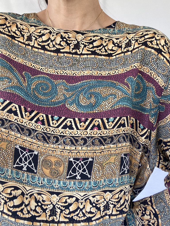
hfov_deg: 46.8
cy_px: 113
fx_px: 196
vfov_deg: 60.0
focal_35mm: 30
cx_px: 85
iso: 100
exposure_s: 1/60
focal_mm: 2.71
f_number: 2.2
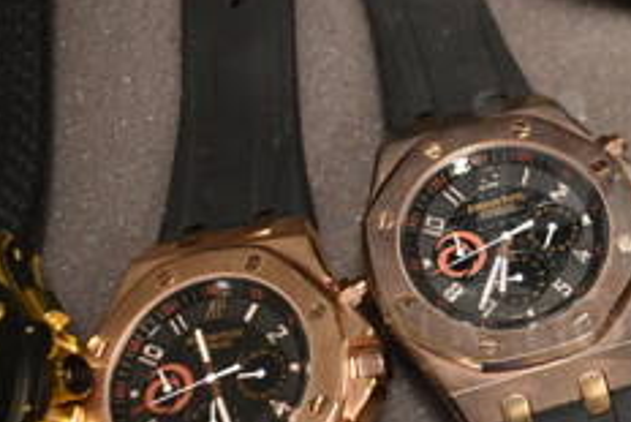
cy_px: 215
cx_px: 655
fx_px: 1245
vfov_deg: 19.2
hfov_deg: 26.6
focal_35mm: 71
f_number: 4
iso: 1400
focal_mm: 18
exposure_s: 1/60
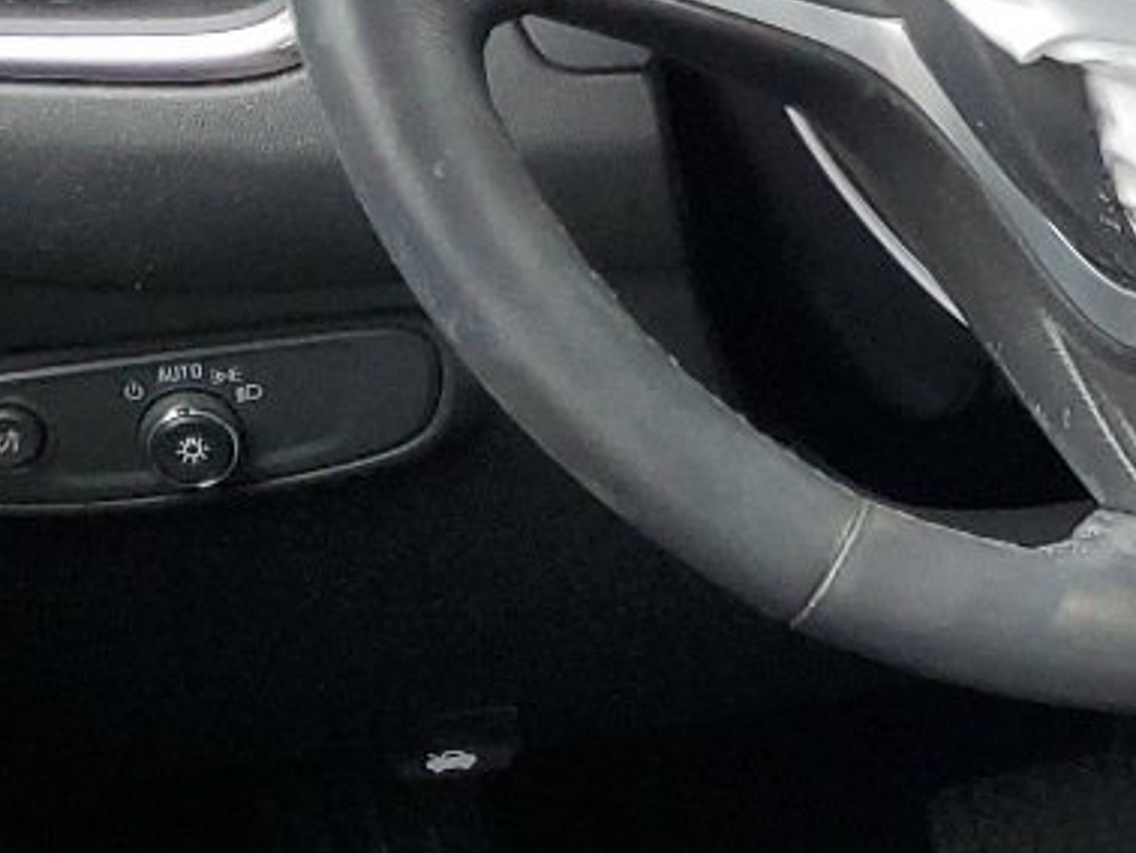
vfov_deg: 13.4
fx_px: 3612
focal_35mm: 110
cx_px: 1959
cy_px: 751
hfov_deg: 15.6
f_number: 1.5
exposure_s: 1/60.2
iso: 92
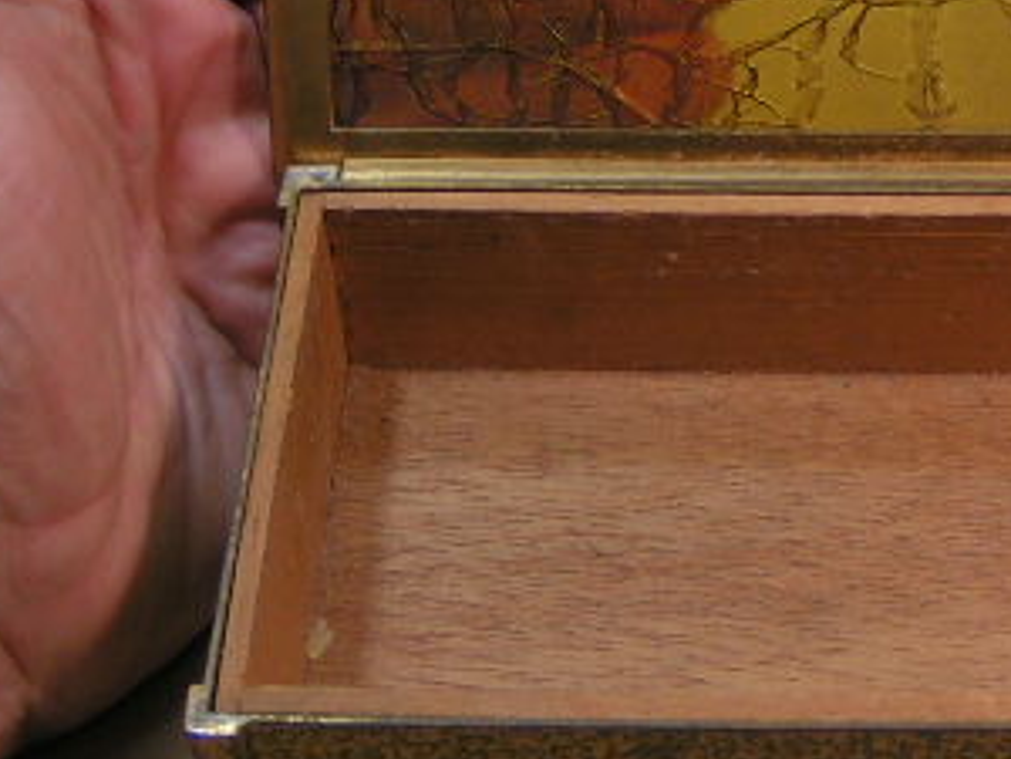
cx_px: 758
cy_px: 199
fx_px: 2366
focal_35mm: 81
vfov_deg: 18.1
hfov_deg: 23.9
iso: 50
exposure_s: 1/60
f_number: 2.8
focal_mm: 5.8
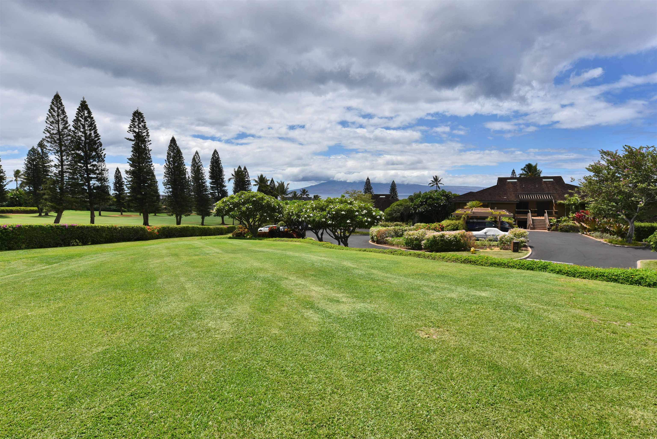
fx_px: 329
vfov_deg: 67.4
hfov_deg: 90.0
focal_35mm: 18
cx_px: 328
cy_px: 220
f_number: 13
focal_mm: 18
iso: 100
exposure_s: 1/200
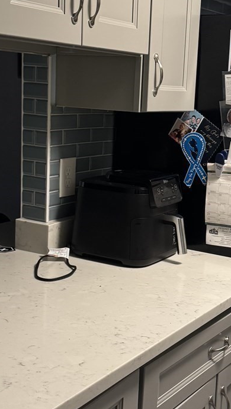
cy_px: 194
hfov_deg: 20.6
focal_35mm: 58
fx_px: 631
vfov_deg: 36.0
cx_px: 163
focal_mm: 6.76
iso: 400
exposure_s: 1/60
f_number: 1.78
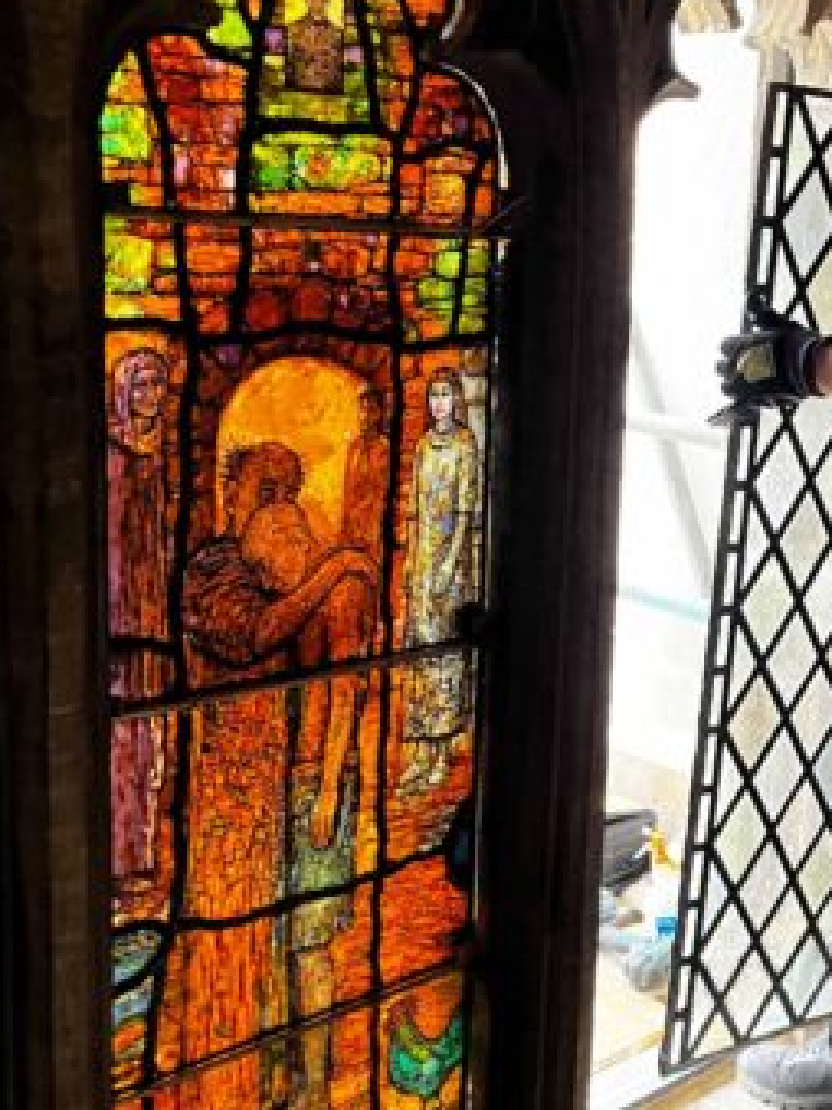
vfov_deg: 41.2
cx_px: 671
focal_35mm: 46
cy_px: 521
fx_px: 1475
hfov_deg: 30.7
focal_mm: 5.1
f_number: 1.6
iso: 500
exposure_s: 1/51
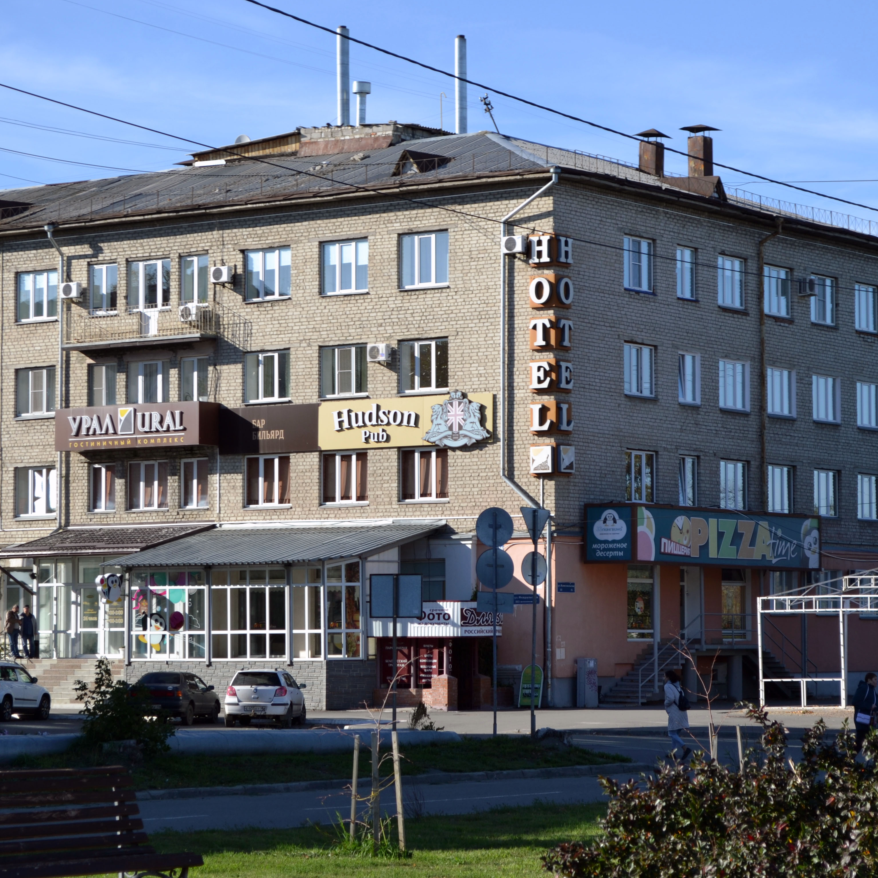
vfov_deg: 16.5
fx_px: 3031
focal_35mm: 106
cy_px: 440
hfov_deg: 16.5
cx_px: 500
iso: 100
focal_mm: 55
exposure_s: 1/200
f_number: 7.1
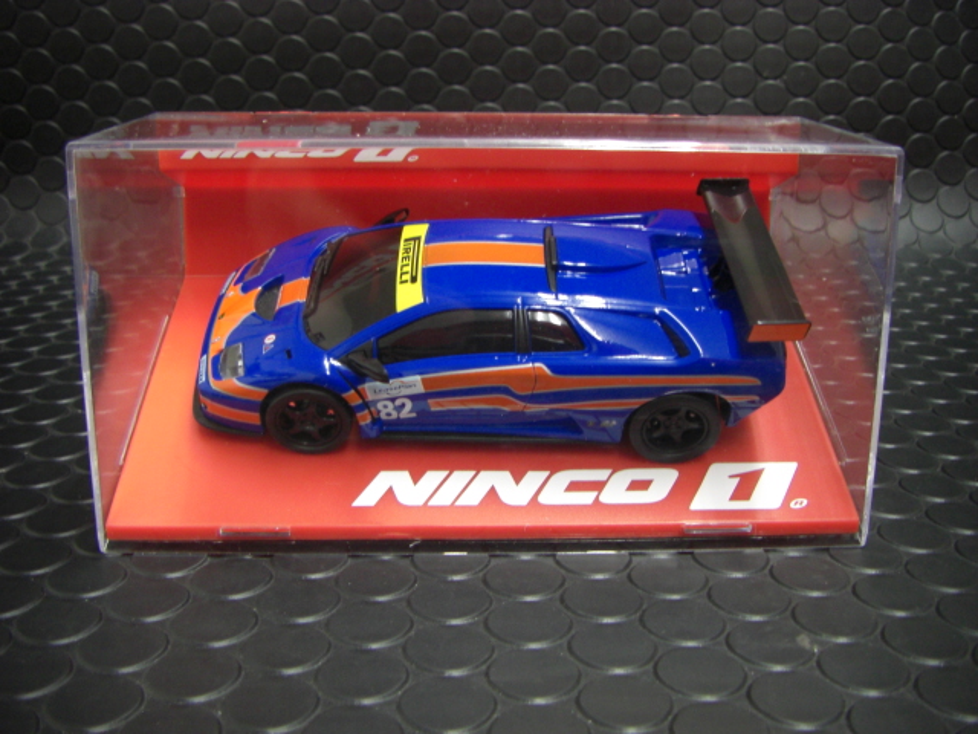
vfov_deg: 37.7
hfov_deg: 49.0
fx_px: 1074
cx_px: 489
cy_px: 367
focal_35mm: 38
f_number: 3.4
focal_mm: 6.3
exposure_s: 1/15
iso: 200
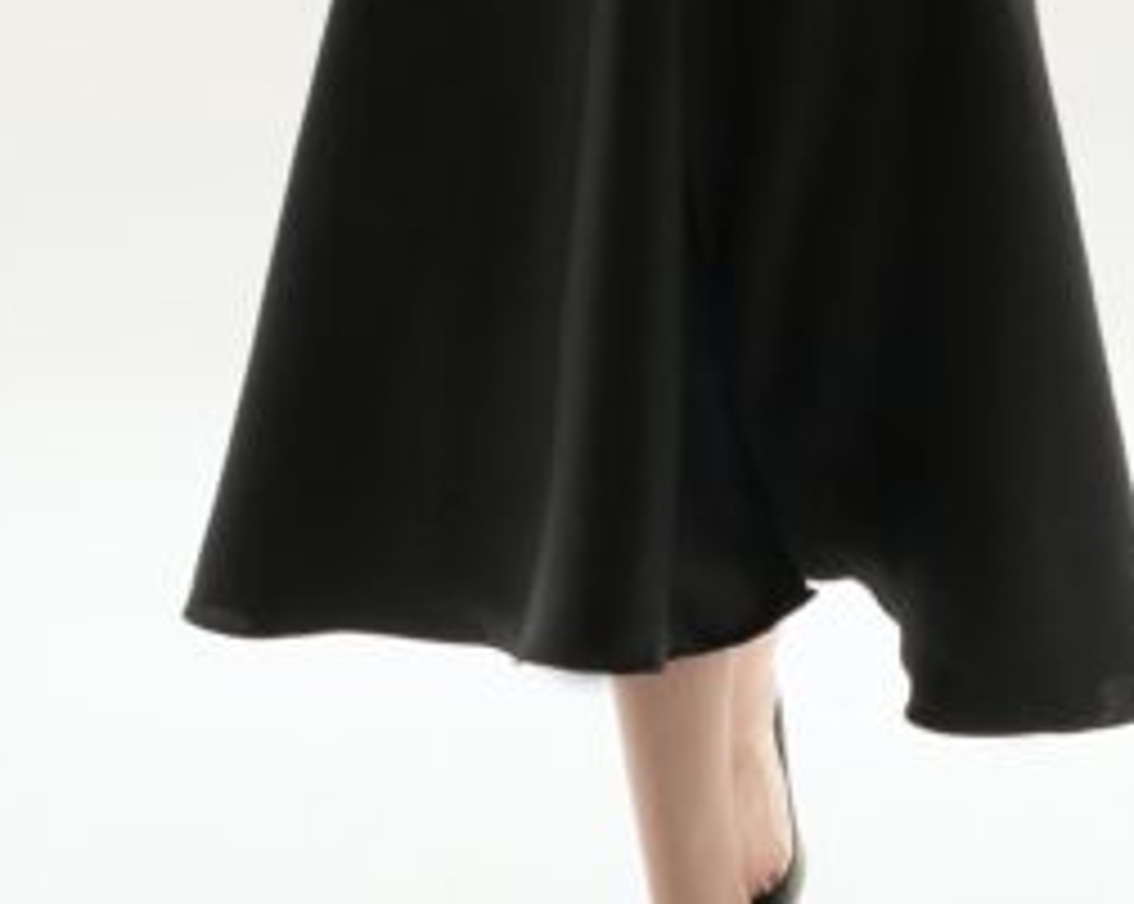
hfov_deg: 12.9
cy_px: -310
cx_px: 734
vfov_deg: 10.1
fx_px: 4995
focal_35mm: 149
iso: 200
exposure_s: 1/160
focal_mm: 52
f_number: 9
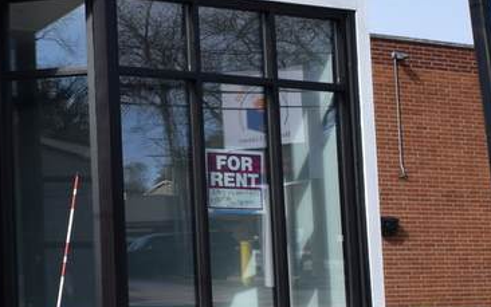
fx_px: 1432
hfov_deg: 16.9
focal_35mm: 107
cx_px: -321
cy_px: 74
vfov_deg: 12.2
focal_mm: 20
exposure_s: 1/320
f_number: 9
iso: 200
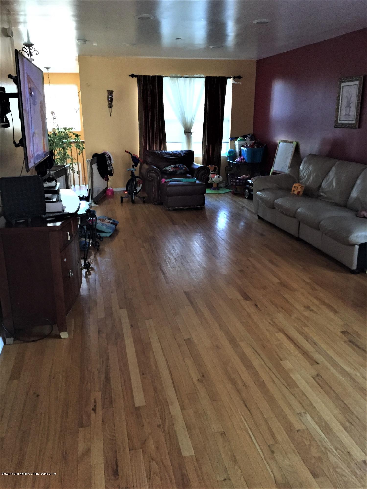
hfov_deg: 48.2
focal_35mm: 29
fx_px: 410
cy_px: 244
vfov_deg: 61.7
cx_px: 184
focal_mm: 4.15
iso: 250
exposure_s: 1/30
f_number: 2.2
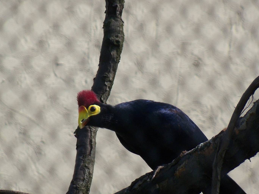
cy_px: 91
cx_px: 130
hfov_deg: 6.9
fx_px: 2155
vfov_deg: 5.2
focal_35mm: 288
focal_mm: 43.8
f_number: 4.4
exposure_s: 1/1250
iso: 200
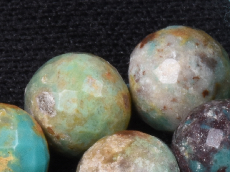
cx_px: 238
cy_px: 302
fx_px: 6304
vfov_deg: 1.6
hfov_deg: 2.1
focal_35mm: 949
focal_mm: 116
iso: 250
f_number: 29
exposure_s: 1/125
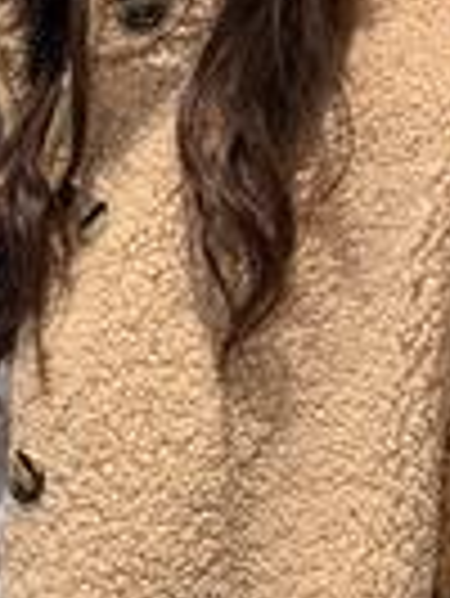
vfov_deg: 20.4
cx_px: 117
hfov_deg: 15.4
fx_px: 1661
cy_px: 299
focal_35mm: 96
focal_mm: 6.76
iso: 125
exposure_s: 1/50
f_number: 1.78
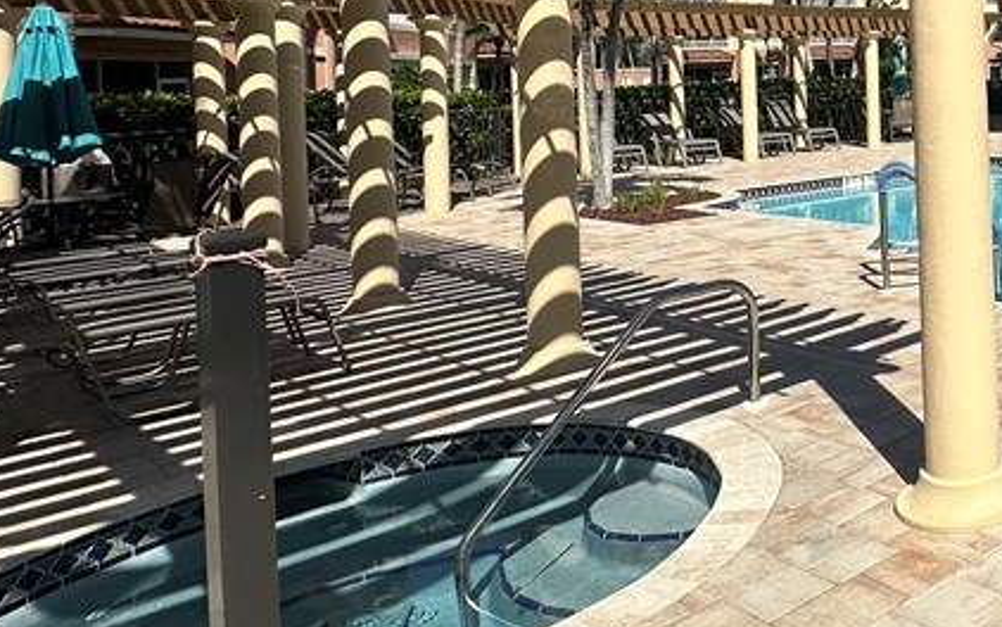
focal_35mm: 36
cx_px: 1123
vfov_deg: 33.5
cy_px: 66
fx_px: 983
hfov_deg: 41.8
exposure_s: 1/3300
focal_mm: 2.22
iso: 50
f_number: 2.2
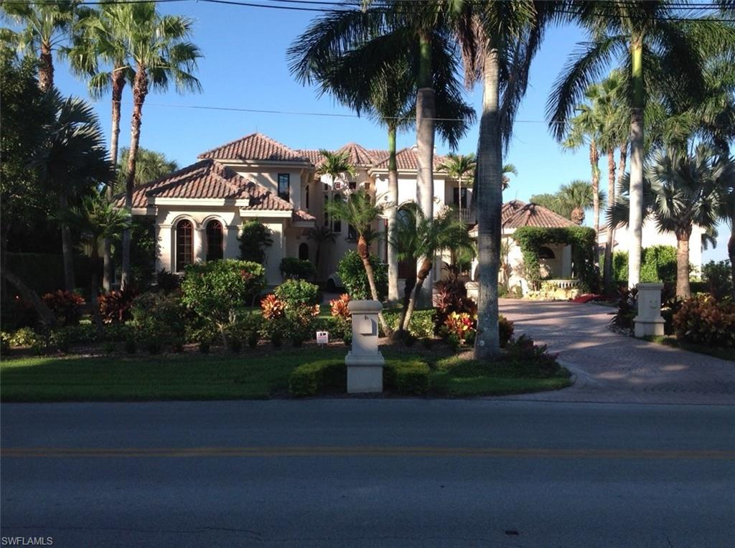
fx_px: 742
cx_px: 368
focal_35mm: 35
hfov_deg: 52.7
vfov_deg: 40.6
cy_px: 274
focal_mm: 4.28
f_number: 2.4
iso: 50
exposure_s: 1/916
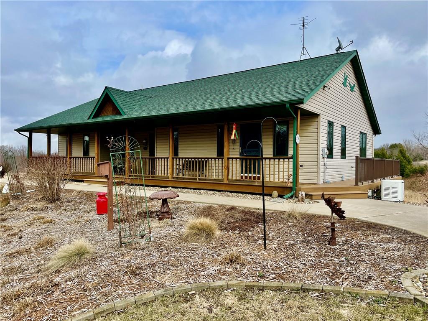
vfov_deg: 53.1
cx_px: 214
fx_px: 321
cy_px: 160
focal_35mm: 26
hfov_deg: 67.3
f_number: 1.6
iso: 32
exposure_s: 1/5128
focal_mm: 5.1
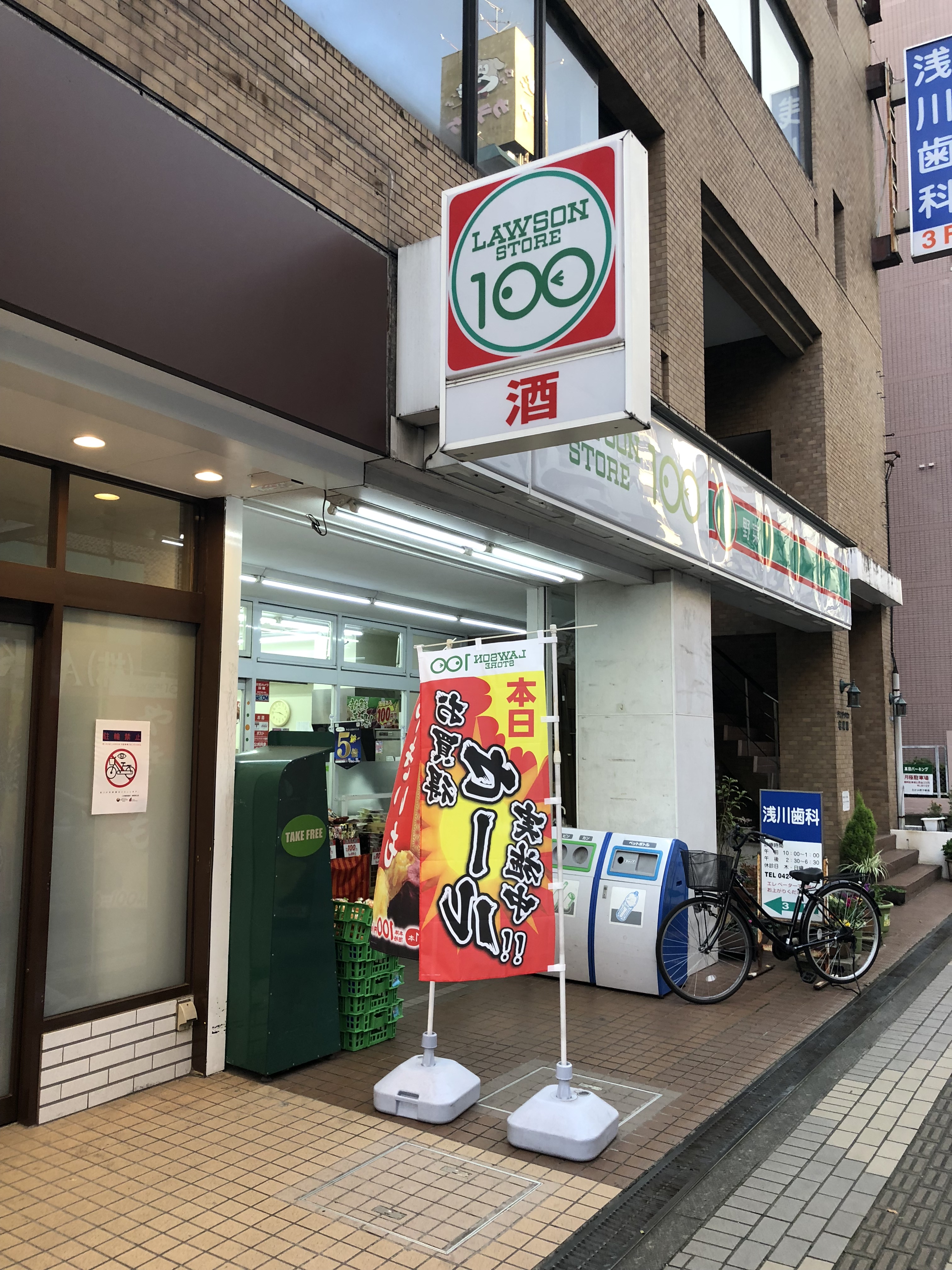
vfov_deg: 63.4
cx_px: 476
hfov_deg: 49.7
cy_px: 635
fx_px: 1027
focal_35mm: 28
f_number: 1.8
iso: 32
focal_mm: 3.99
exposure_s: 1/33
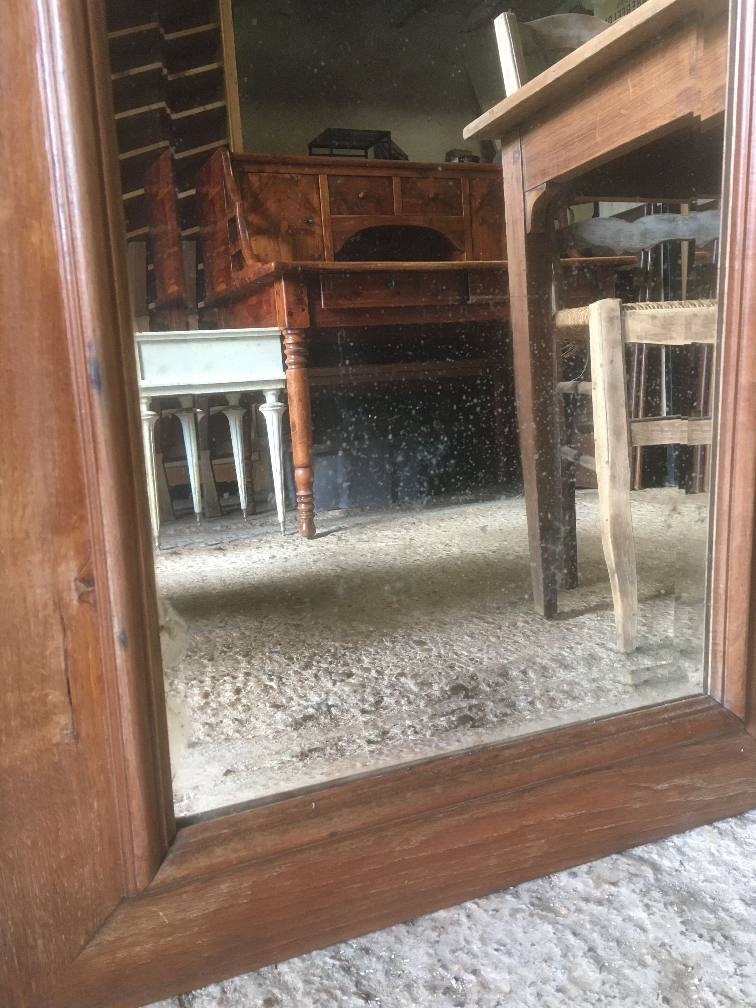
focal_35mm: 30
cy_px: 505
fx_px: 874
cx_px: 383
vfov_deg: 60.0
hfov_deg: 46.8
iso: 160
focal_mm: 4.15
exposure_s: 1/33
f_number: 2.2
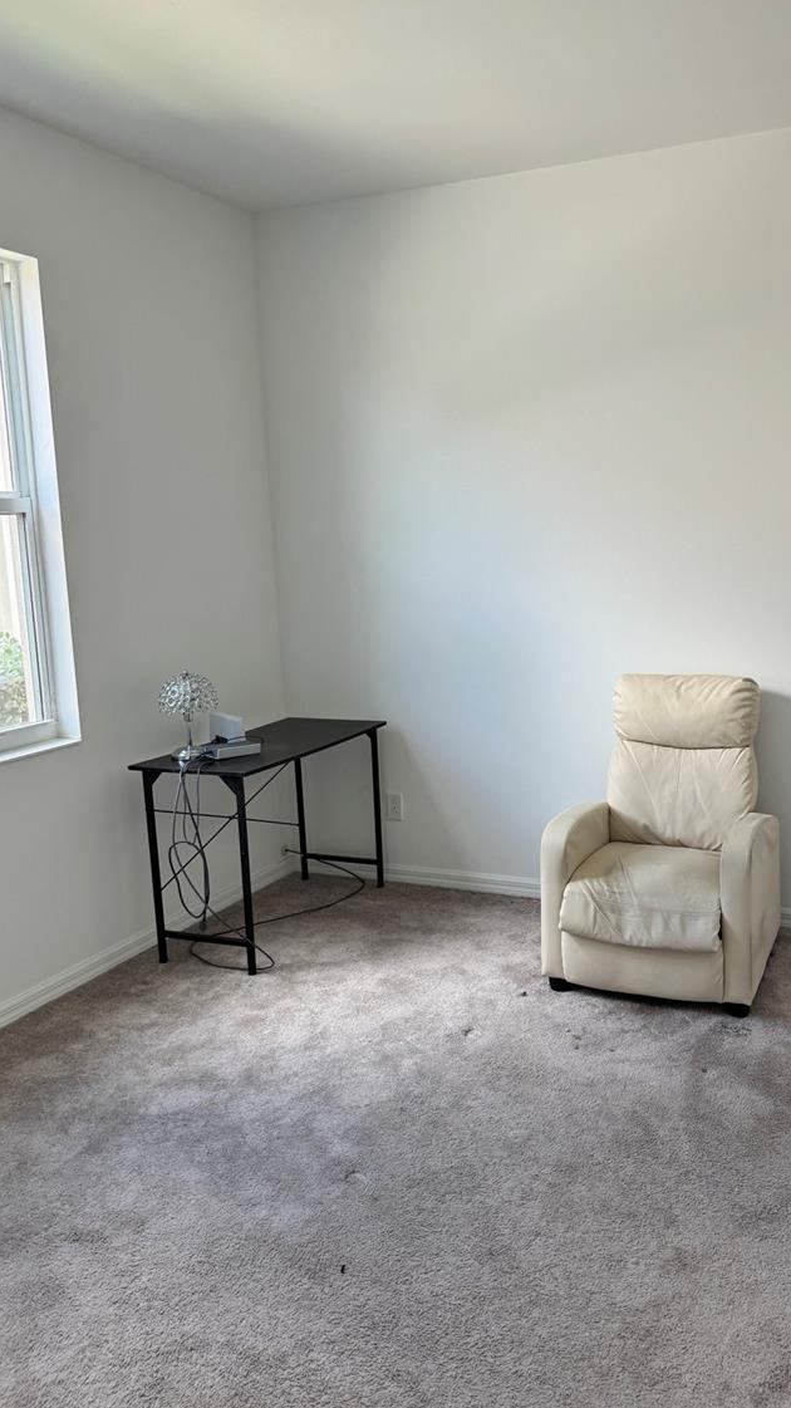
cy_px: 722
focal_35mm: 28
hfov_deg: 41.1
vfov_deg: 67.9
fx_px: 1045
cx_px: 503
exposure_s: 1/121
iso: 125
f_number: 1.78
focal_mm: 6.76
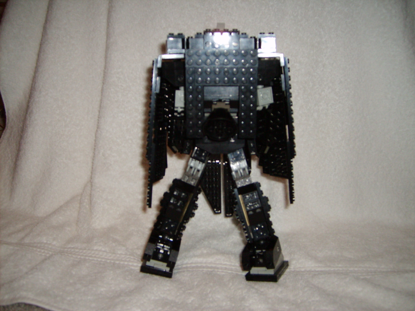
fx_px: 420
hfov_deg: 52.6
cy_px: 156
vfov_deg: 40.7
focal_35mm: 35
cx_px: 208
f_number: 2.8
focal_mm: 5.8
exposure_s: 1/45
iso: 100
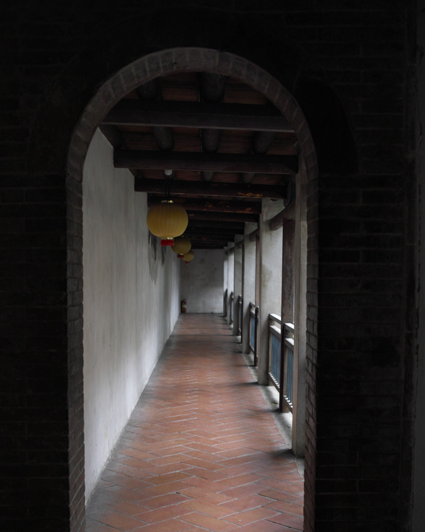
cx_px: 211
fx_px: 739
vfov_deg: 39.4
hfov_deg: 32.1
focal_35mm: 47
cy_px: 313
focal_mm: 24.2
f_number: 2.8
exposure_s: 1/5
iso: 200
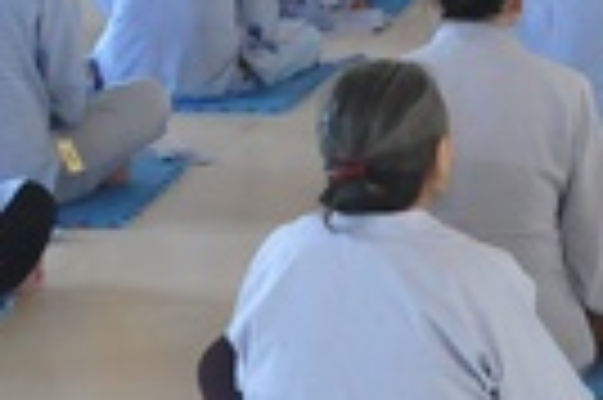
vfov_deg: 6.7
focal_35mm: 203
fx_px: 3396
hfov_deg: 9.6
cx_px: 1148
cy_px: -162
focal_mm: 28
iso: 3200
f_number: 8
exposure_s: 1/125
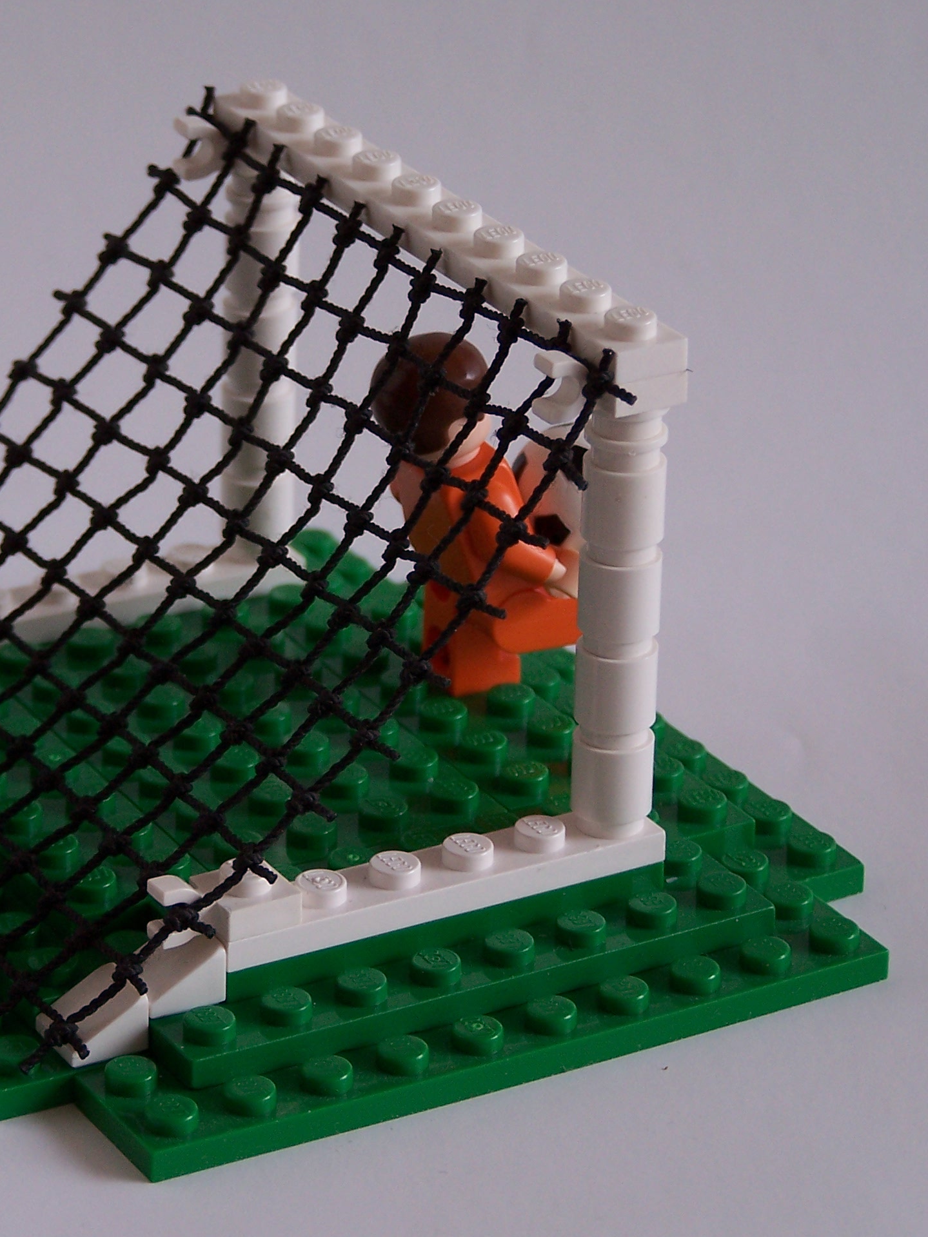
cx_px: 273
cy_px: 622
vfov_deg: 14.0
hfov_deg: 10.5
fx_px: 5039
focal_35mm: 141
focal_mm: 17.5
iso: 80
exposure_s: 1/4
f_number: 3.2
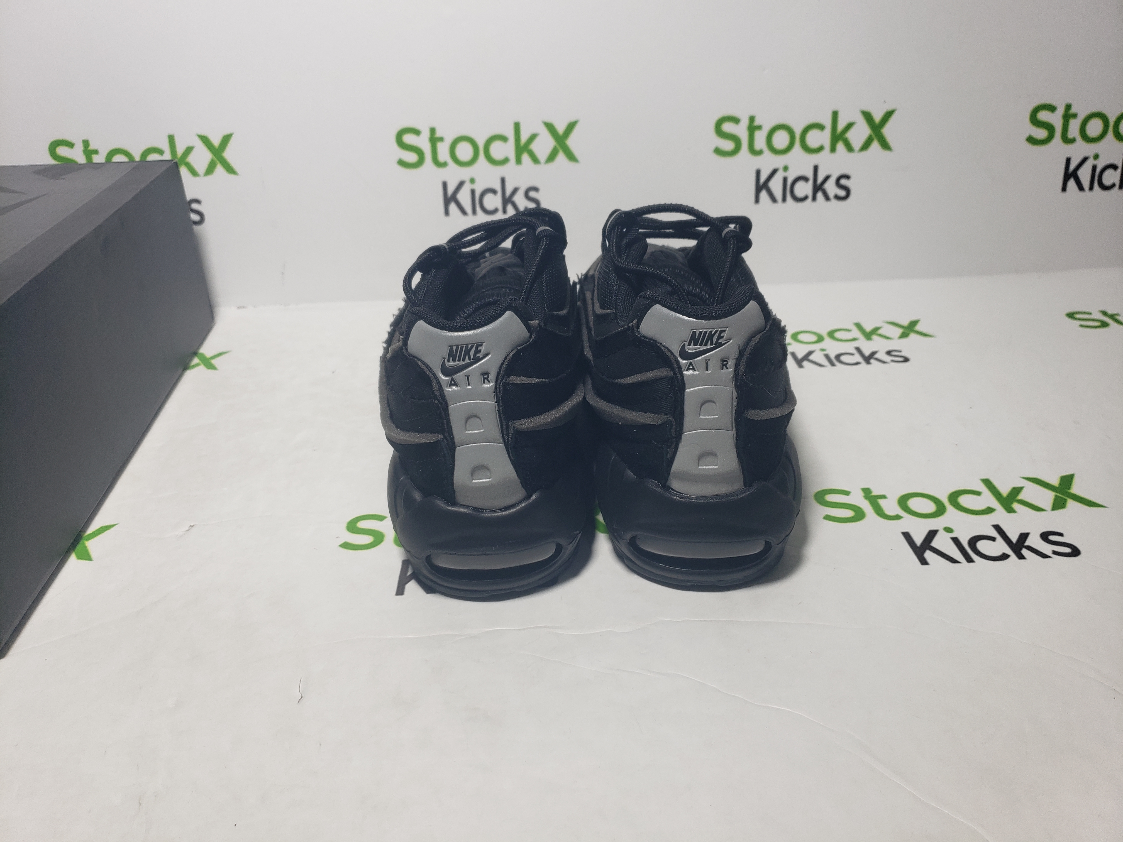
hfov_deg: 67.3
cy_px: 421
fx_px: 843
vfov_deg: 53.1
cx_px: 562
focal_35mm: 26
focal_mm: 4.3
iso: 50
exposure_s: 1/415
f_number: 1.5
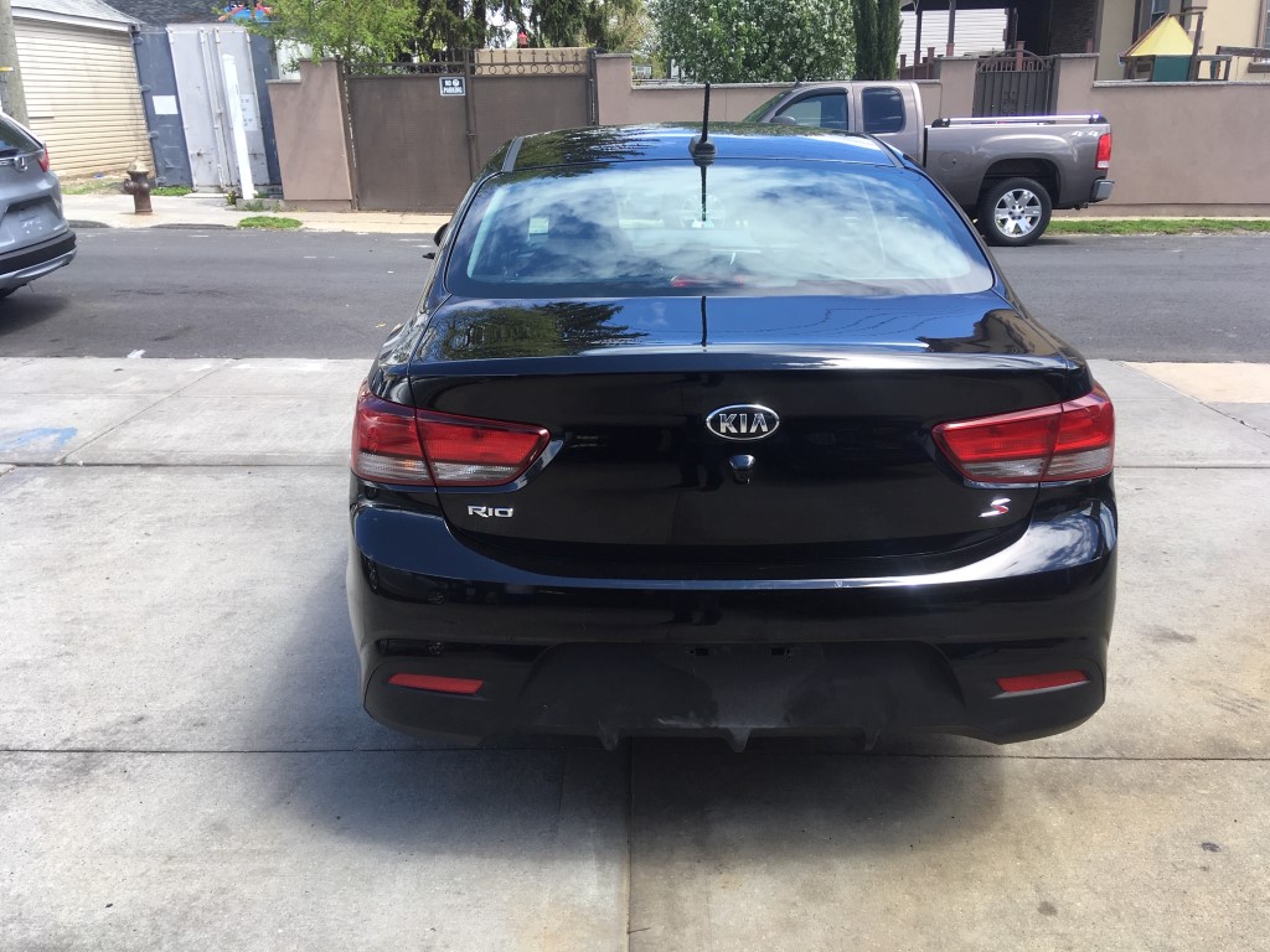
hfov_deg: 61.7
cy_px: 476
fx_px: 1064
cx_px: 635
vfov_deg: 48.2
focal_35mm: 29
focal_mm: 4.15
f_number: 2.2
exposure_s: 1/416
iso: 25
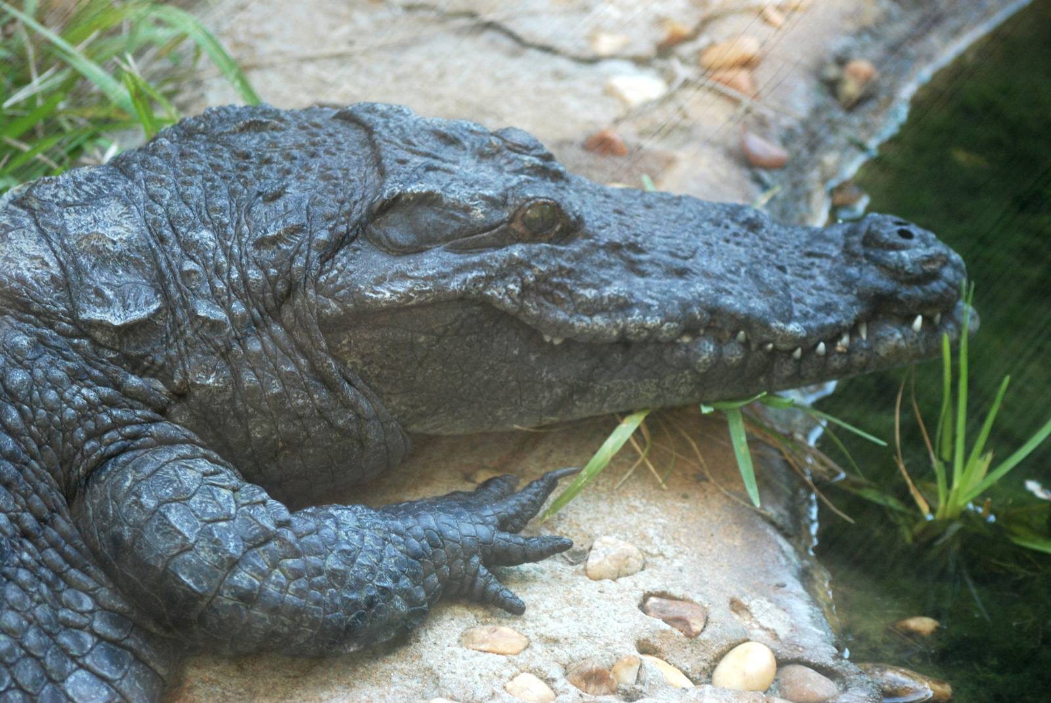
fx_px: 5261
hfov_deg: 11.4
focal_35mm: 180
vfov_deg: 7.7
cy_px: 352
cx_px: 526
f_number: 4.2
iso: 400
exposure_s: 1/80
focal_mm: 120
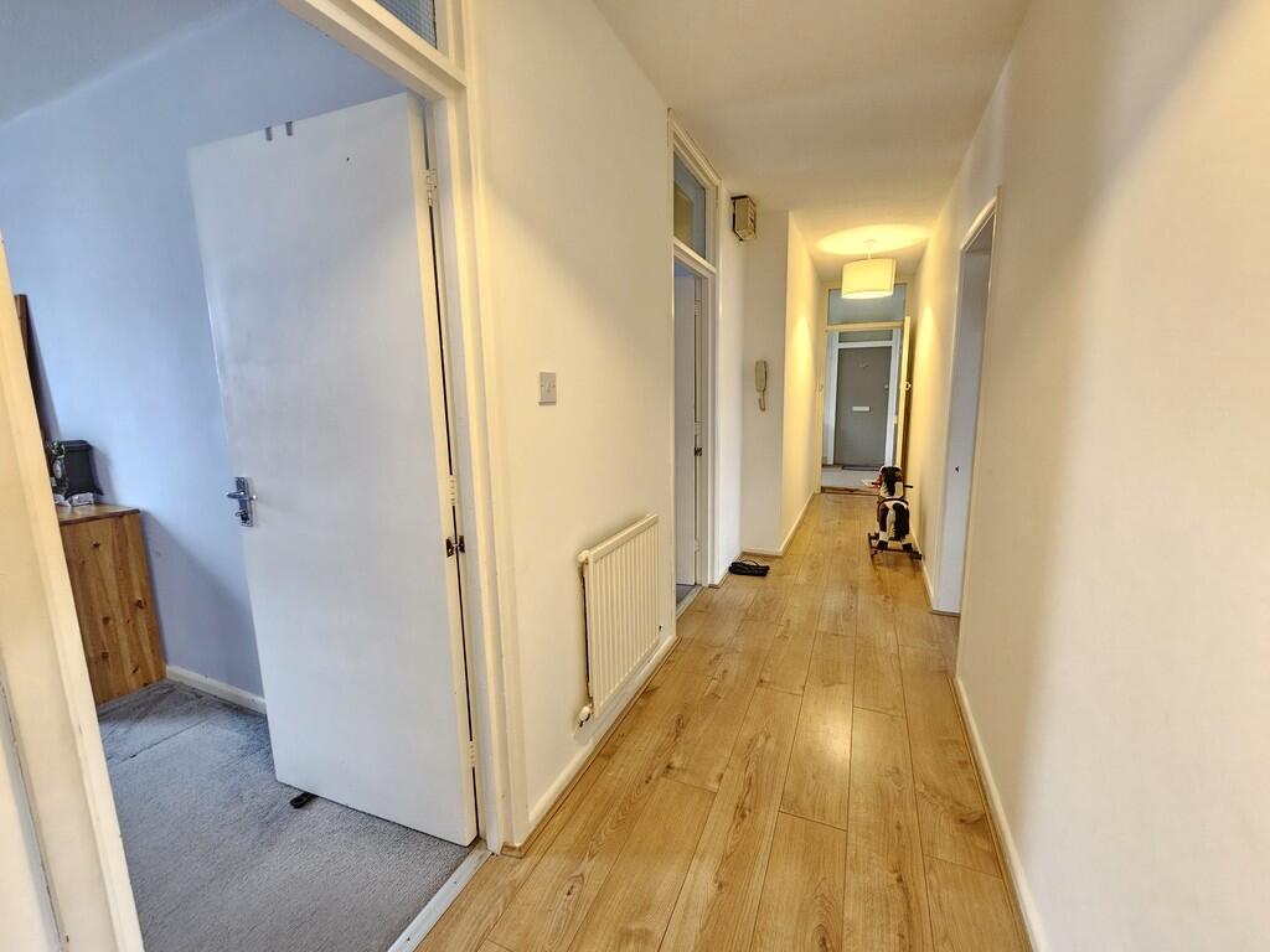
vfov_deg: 89.9
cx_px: 635
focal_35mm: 13
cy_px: 476
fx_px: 477
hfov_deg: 106.2
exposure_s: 1/33.3
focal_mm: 2.2
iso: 320
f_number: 2.2
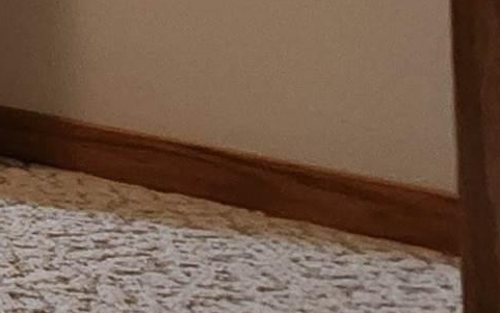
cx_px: -843
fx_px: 1200
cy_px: -340
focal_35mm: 88
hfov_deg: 13.1
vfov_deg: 12.7
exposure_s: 1/40
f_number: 2.2
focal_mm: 2.2
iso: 320
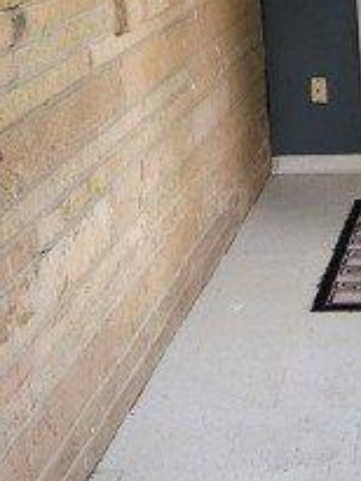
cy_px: 167
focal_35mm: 86
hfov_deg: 16.3
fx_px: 1195
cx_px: 471
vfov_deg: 22.7
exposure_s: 1/120
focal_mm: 5.4
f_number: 1.8
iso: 320
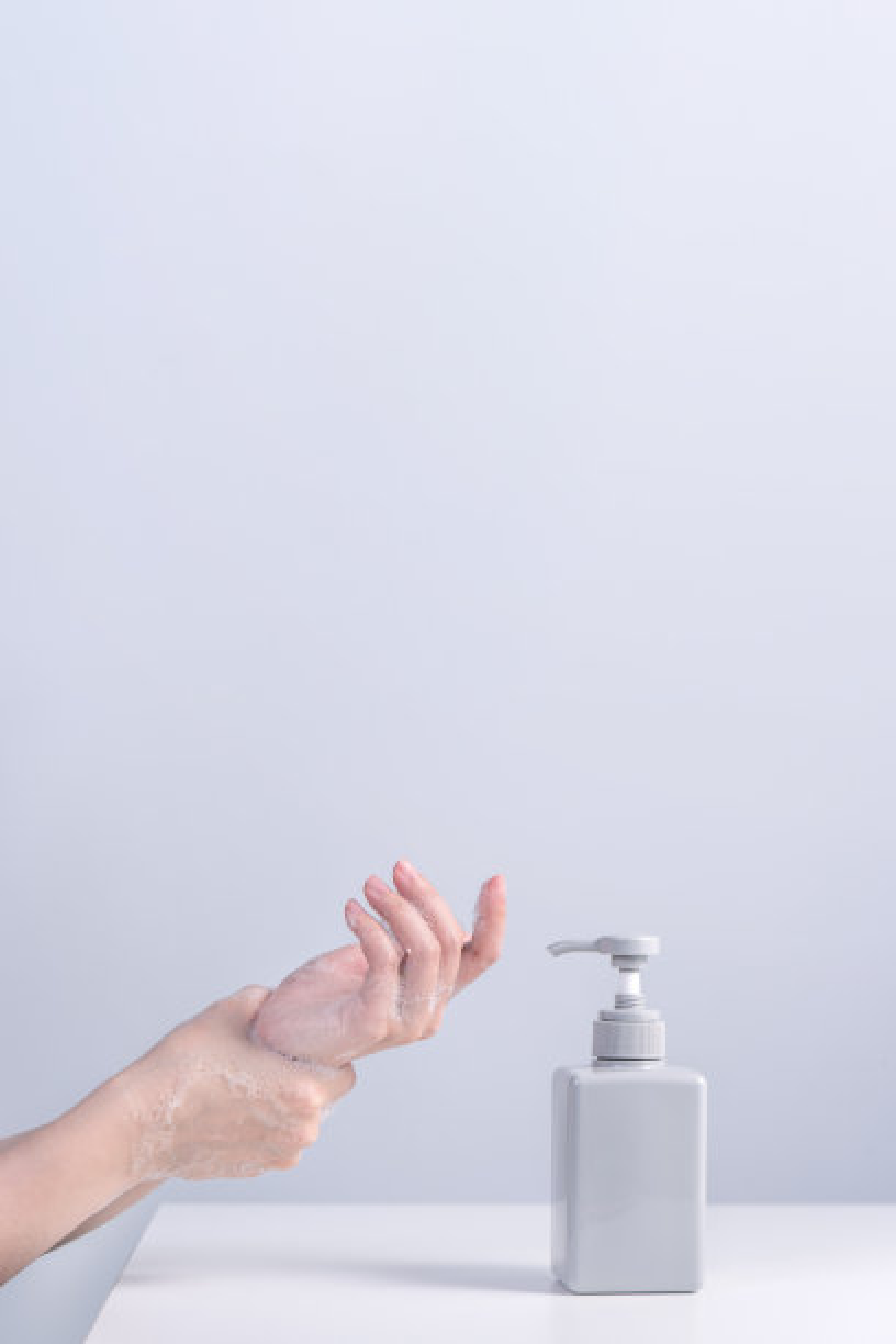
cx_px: 448
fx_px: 3920
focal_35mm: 105
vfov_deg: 19.5
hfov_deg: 13.0
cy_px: 672
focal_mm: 105
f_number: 9
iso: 100
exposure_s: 1/60
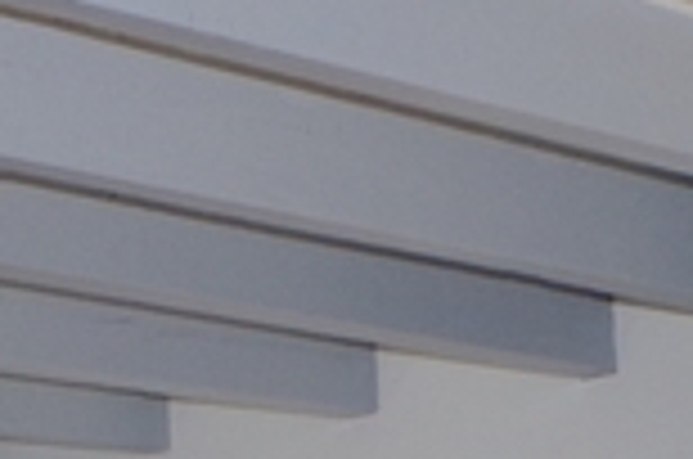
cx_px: 342
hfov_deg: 11.4
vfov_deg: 7.2
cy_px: 1040
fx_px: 3458
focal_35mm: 180
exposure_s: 1/180
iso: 800
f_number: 9
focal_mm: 18
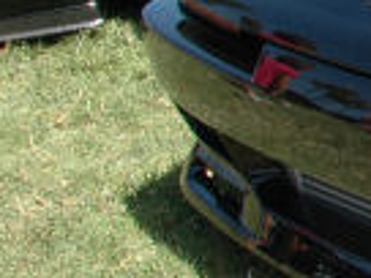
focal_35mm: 136
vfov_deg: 10.8
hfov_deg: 12.1
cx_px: 840
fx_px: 1458
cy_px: -35
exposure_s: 1/80
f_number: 14
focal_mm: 20
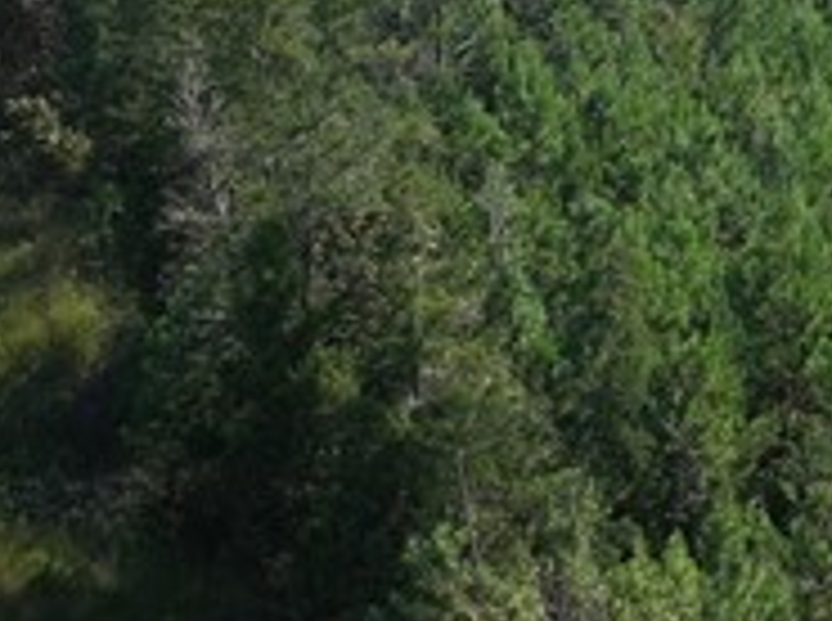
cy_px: 56
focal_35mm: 133
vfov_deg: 11.0
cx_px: 832
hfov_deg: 14.6
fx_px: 3190
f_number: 2.8
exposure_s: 1/500
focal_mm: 12.29
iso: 230
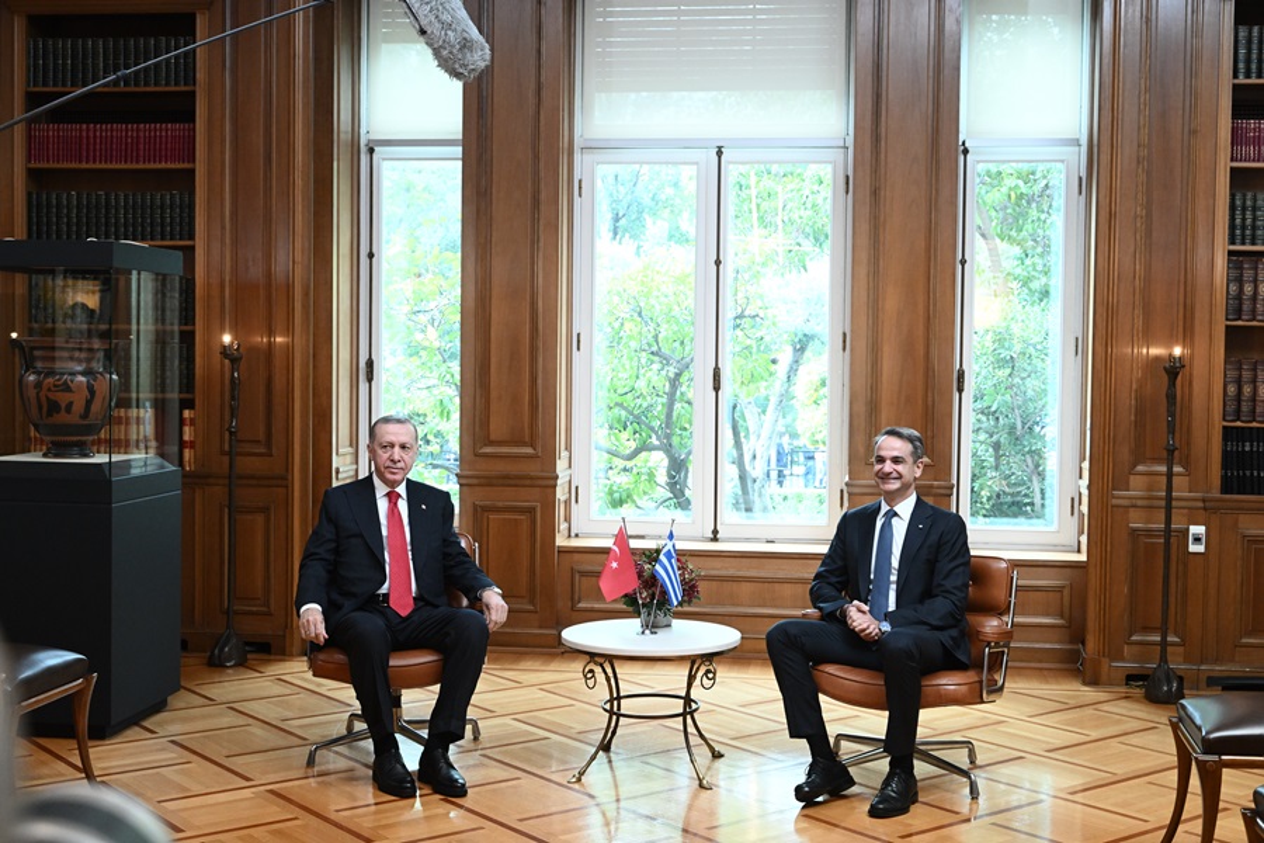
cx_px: 632
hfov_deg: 43.6
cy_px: 422
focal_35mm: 45
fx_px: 1580
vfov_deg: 29.9
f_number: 6.3
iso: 5000
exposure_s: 1/200
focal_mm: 45
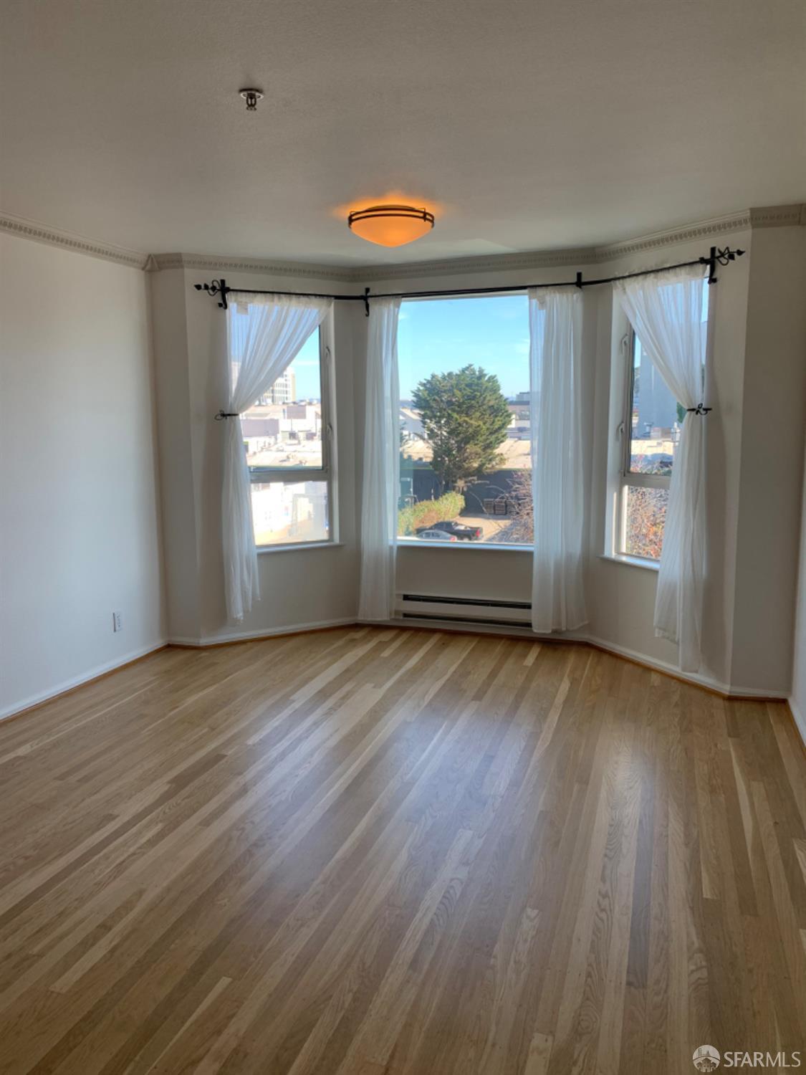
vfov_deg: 67.3
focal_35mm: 26
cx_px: 403
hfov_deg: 53.1
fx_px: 807
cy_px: 538
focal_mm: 4.25
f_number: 1.8
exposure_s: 1/181
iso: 25
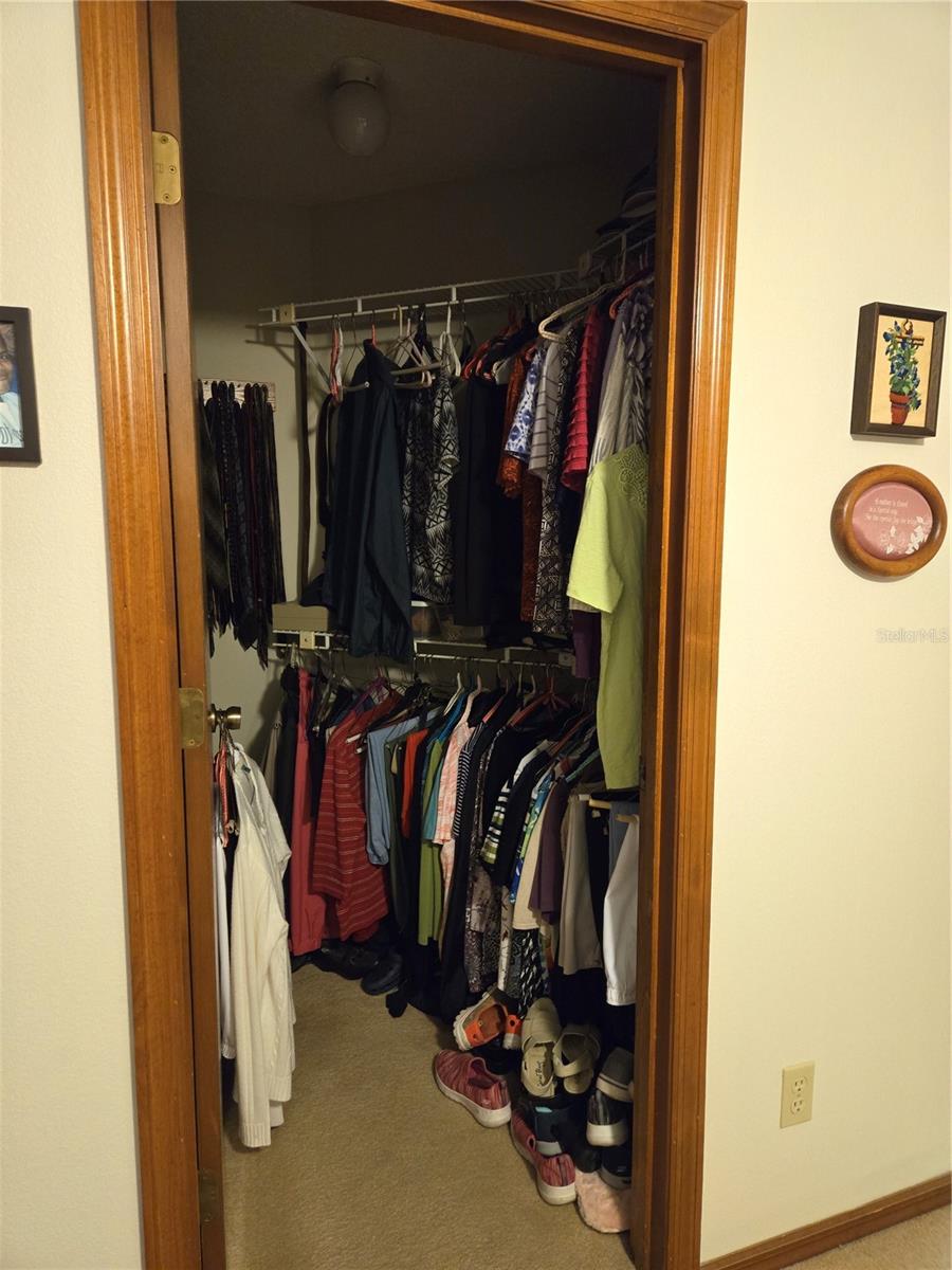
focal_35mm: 23
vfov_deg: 73.9
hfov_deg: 58.9
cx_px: 476
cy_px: 635
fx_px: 843
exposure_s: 1/40
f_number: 1.8
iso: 1600
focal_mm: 5.4
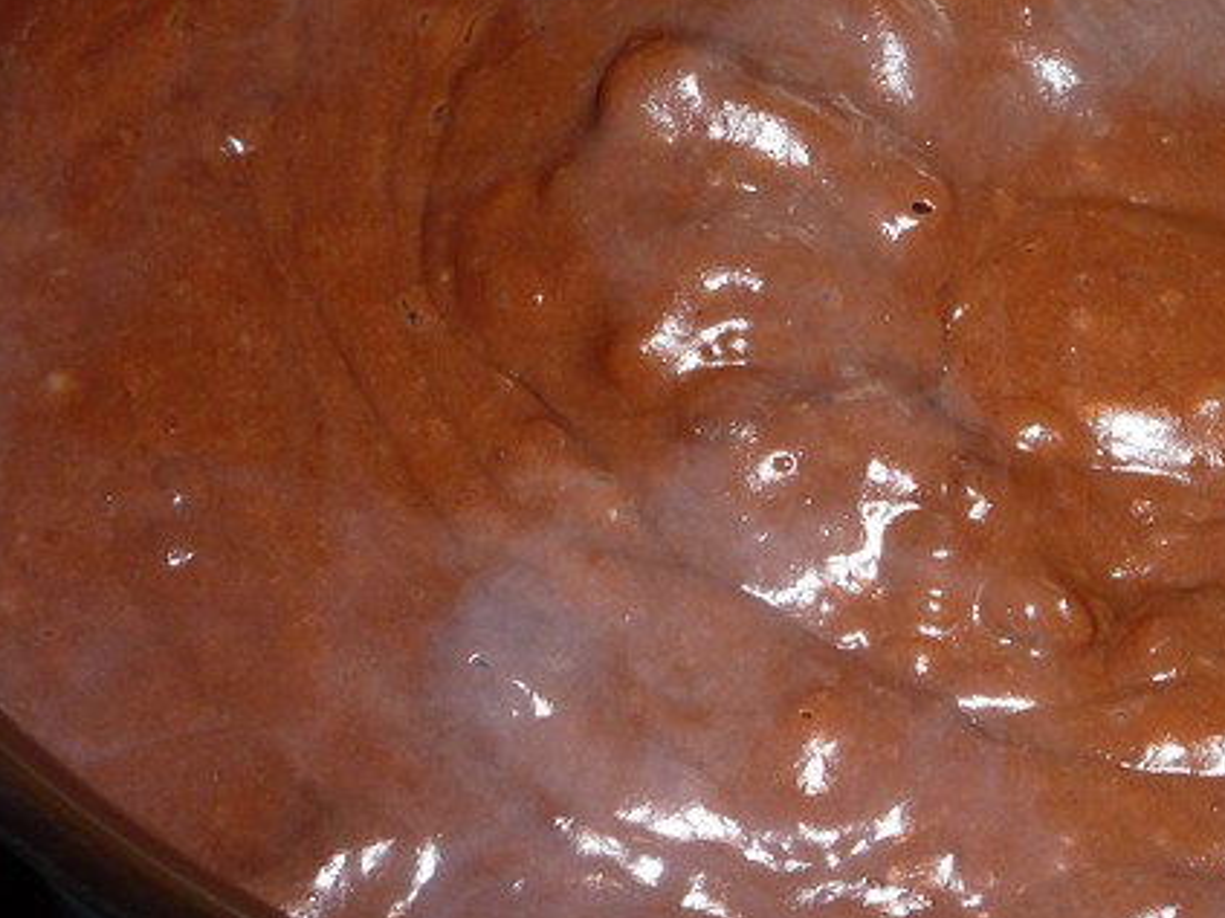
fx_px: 2476
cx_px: 1147
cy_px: 174
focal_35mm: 70
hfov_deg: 26.7
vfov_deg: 20.7
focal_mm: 6.5
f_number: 4.5
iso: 100
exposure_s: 1/30
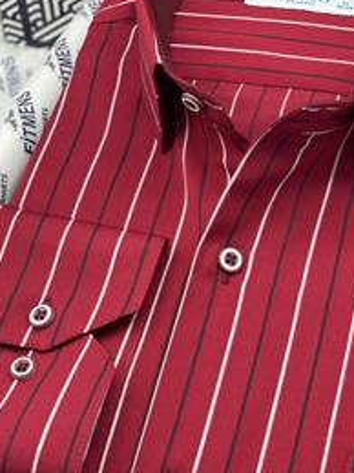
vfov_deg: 23.5
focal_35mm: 83
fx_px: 1133
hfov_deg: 17.7
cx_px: 223
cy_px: 178
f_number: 2
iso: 50
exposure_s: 1/100
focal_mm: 6
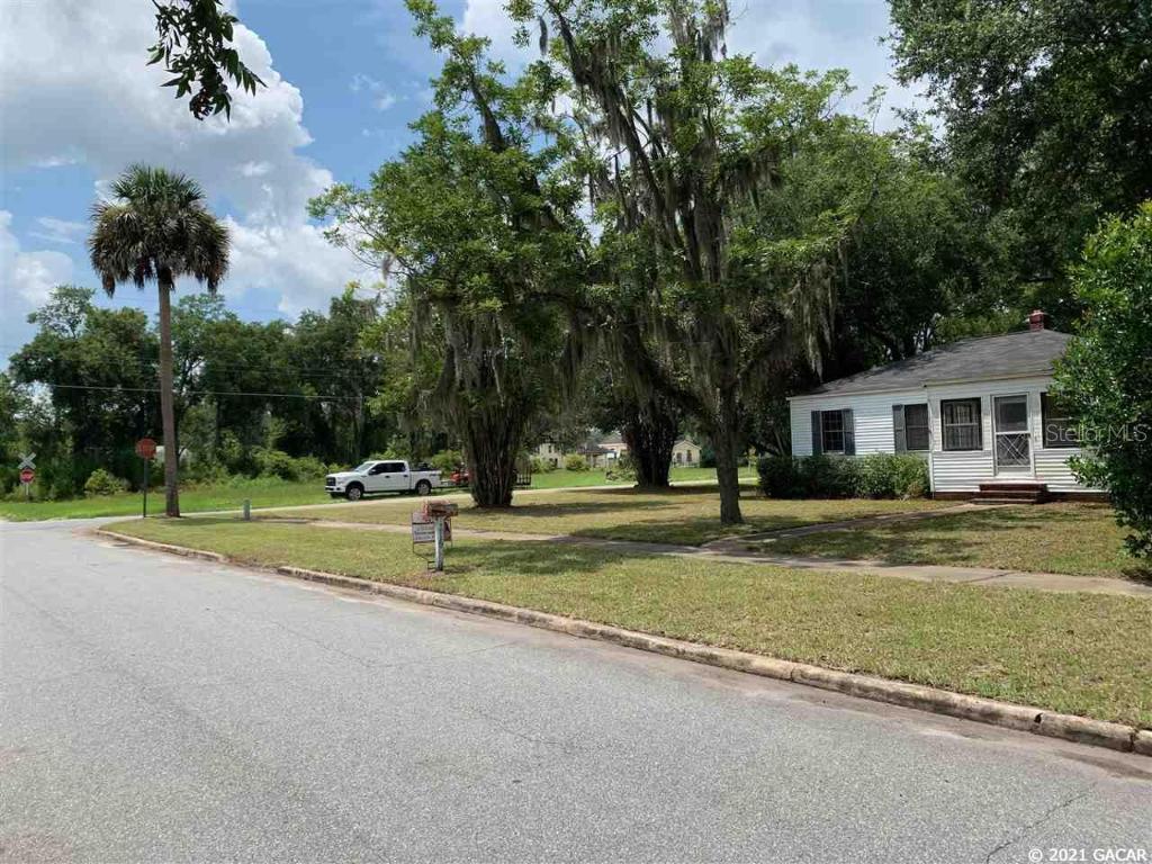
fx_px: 865
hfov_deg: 67.3
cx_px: 576
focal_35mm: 26
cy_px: 432
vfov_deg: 53.1
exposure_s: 1/2075
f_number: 1.8
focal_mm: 4.25
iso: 25
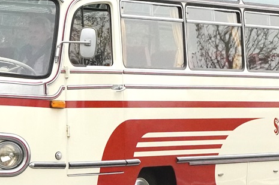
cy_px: 39
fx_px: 1699
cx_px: 98
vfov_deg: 6.2
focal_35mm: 219
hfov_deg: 9.4
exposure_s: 1/2000
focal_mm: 49
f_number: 5
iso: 4000
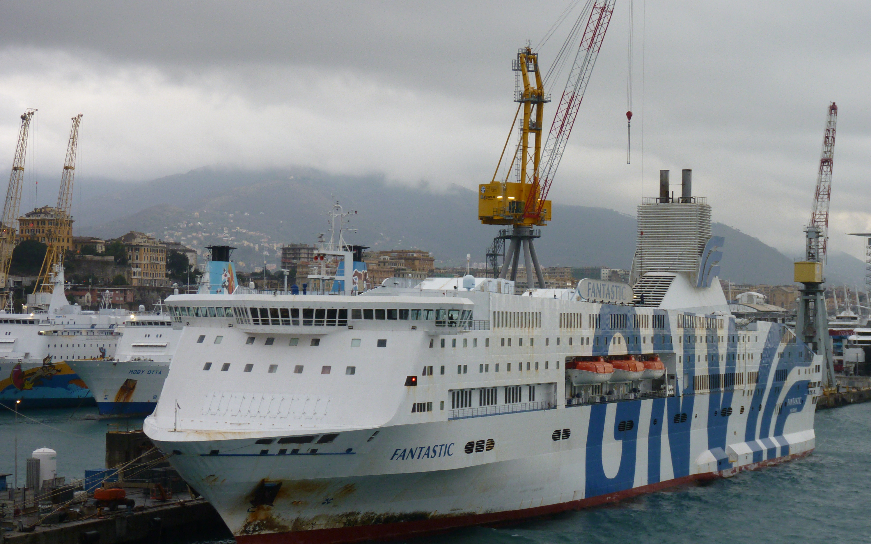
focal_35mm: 80
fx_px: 1899
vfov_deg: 16.3
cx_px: 438
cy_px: 317
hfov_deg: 25.8
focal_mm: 13.3
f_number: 3.4
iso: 160
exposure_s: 1/100
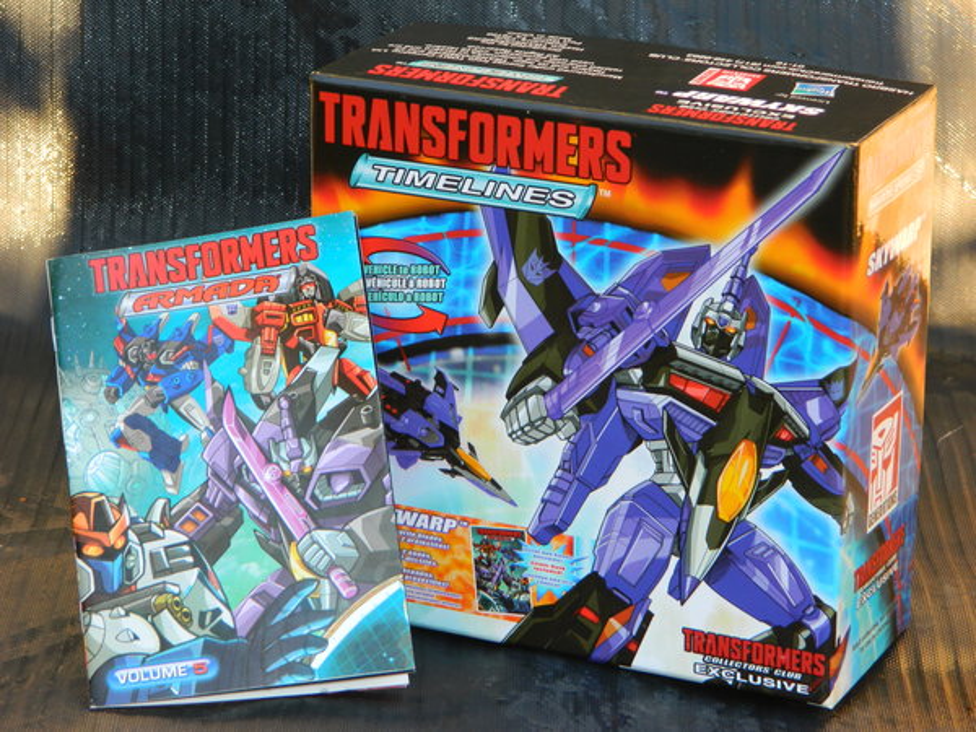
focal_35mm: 129
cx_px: 488
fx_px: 3637
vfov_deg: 11.5
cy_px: 366
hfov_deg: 15.3
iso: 80
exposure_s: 1/30
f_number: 4.7
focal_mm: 23.2
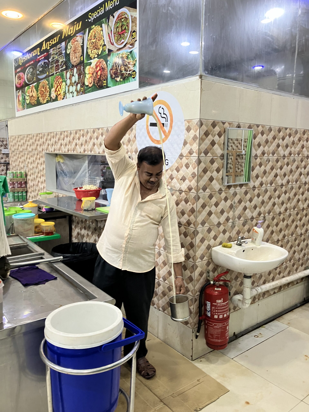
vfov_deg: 63.4
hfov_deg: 49.7
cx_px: 154
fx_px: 333
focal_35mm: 28
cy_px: 206
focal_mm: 3.99
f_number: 1.8
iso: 80
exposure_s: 1/41
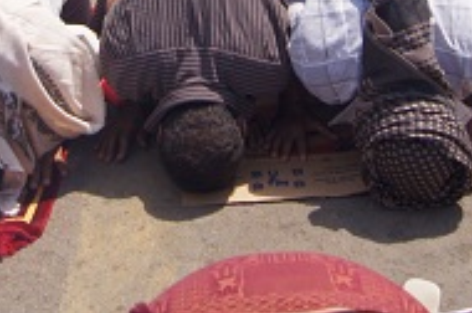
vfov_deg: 13.7
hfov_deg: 22.4
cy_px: -214
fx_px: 1191
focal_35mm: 91
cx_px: 196
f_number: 5.6
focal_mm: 18
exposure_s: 1/1250
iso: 200
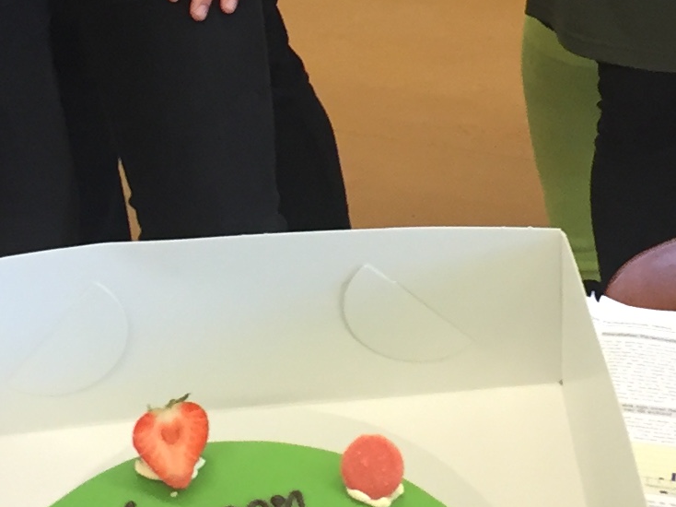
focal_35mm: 129
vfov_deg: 11.1
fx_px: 2518
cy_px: -206
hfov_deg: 15.3
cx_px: 339
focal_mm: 4.15
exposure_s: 1/33
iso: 100
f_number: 2.2
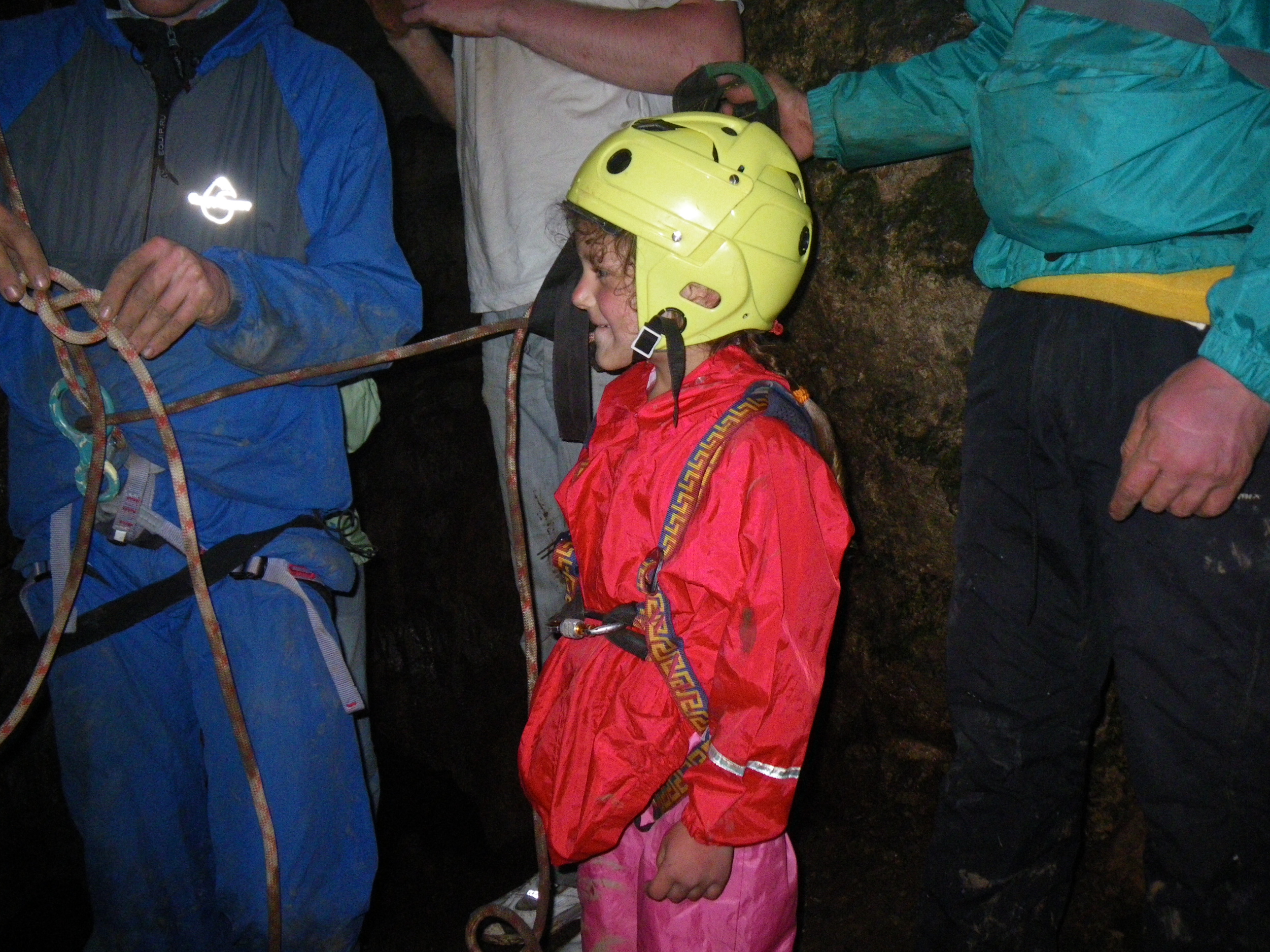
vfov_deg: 48.2
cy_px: 462
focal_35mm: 29
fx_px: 1064
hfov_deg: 61.7
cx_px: 634
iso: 400
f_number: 3.5
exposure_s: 1/50
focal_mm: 5
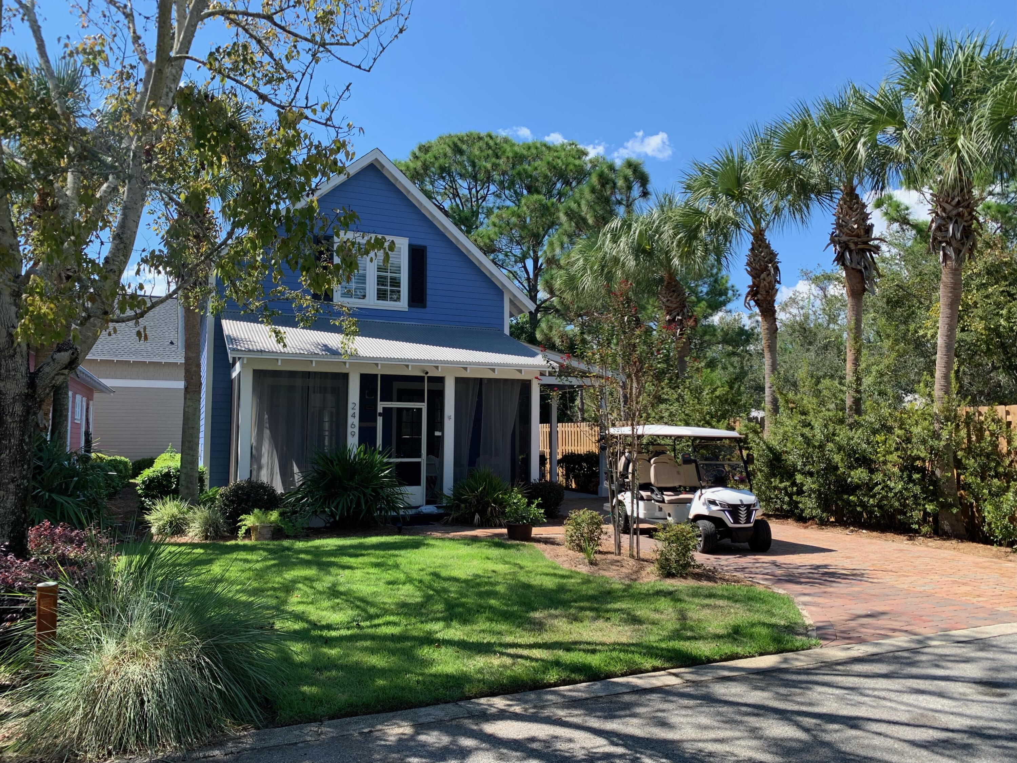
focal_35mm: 26
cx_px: 508
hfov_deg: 67.3
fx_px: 764
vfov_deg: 53.1
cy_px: 382
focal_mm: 4.25
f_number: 1.8
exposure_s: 1/669
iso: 25
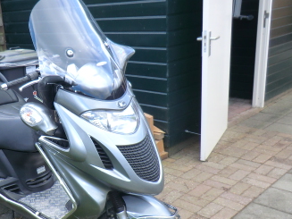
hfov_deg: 39.3
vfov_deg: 30.6
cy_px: 146
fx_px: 396
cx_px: 72
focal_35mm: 47
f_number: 3.2
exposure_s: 1/125
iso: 80
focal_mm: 4.3
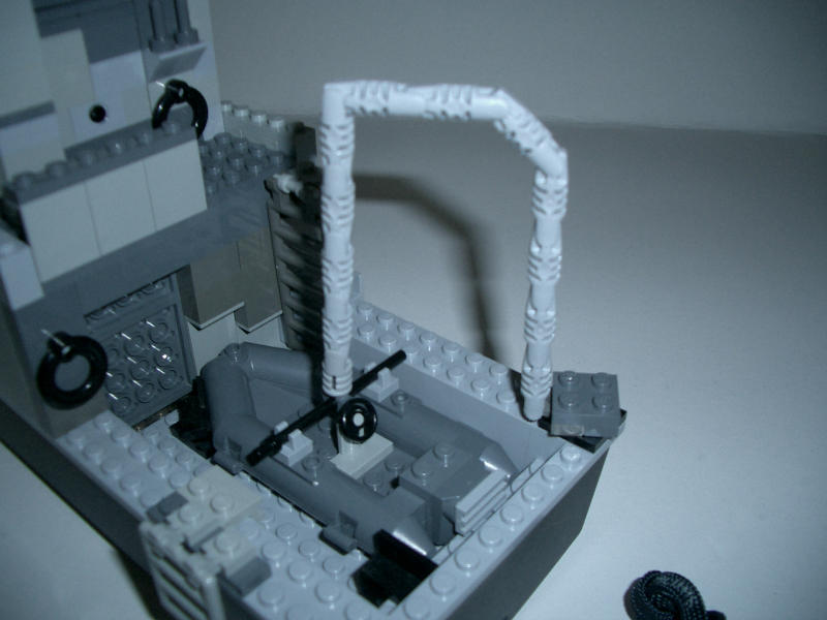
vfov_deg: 40.7
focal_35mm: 35
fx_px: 836
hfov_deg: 52.6
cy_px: 310
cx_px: 414
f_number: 2.6
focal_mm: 5.8
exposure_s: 1/40
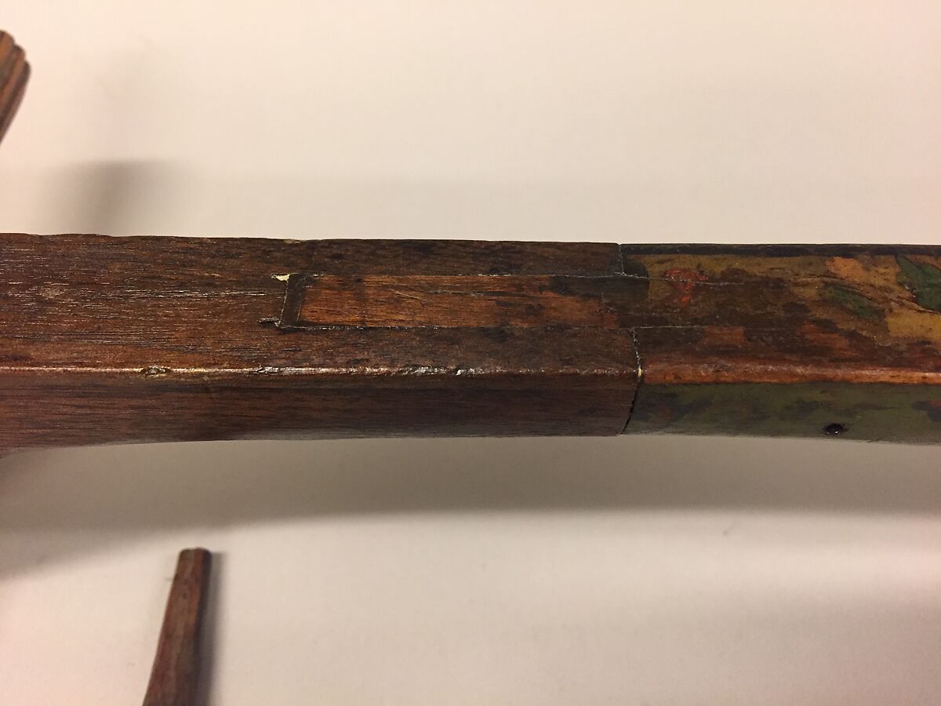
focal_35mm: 29
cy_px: 353
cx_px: 470
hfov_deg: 61.7
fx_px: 788
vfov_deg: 48.2
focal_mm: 4.15
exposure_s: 1/30
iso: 200
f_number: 2.2
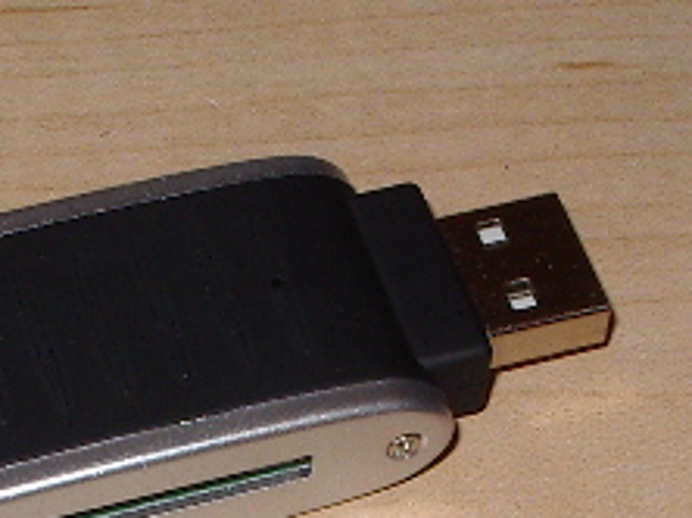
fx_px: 3634
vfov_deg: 8.0
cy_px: 690
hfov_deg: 10.9
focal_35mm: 182
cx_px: 296
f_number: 6.2
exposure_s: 1/60
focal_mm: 9.6
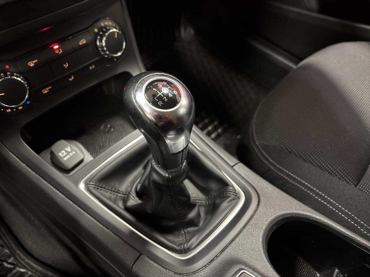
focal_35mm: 26
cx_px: 185
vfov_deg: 53.1
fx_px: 278
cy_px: 138
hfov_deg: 67.3
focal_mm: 5.96
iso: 640
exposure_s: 1/29
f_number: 1.6
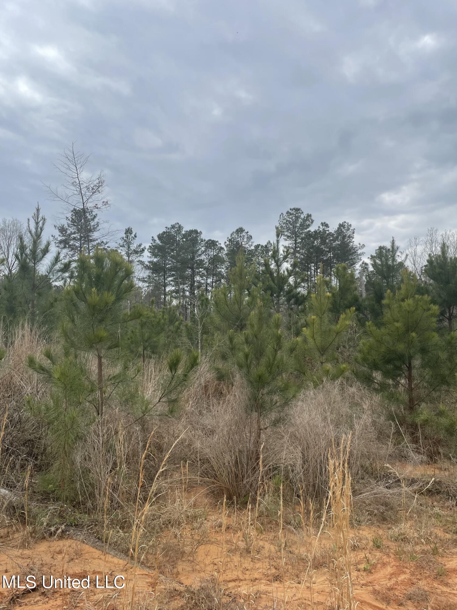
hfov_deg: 53.1
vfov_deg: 67.3
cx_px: 228
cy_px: 305
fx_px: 458
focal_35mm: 26
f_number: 1.6
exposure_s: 1/3205
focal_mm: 4.2
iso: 32
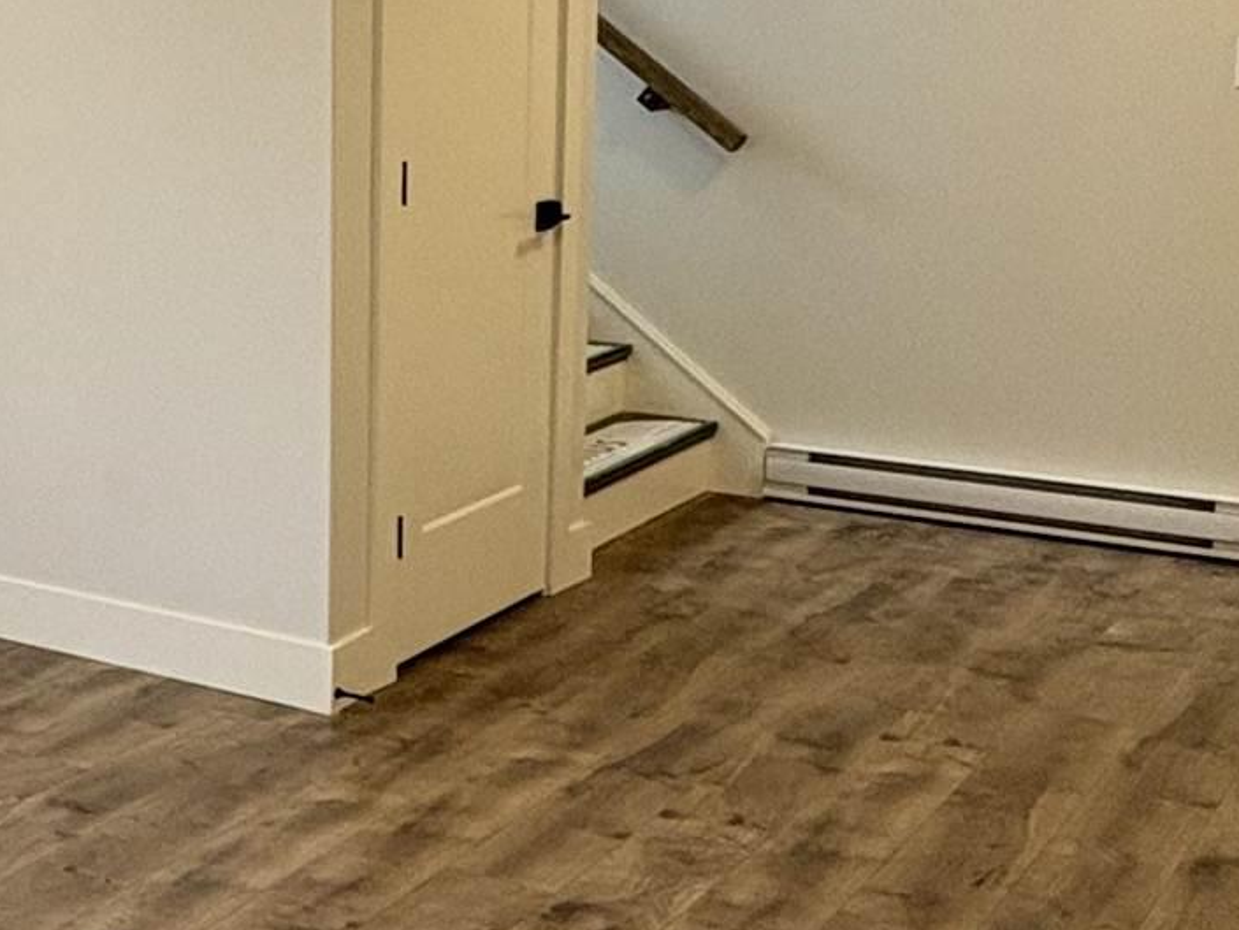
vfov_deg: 23.9
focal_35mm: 61
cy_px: 331
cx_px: -148
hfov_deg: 28.5
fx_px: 2184
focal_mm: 2.22
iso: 160
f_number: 2.2
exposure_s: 1/60
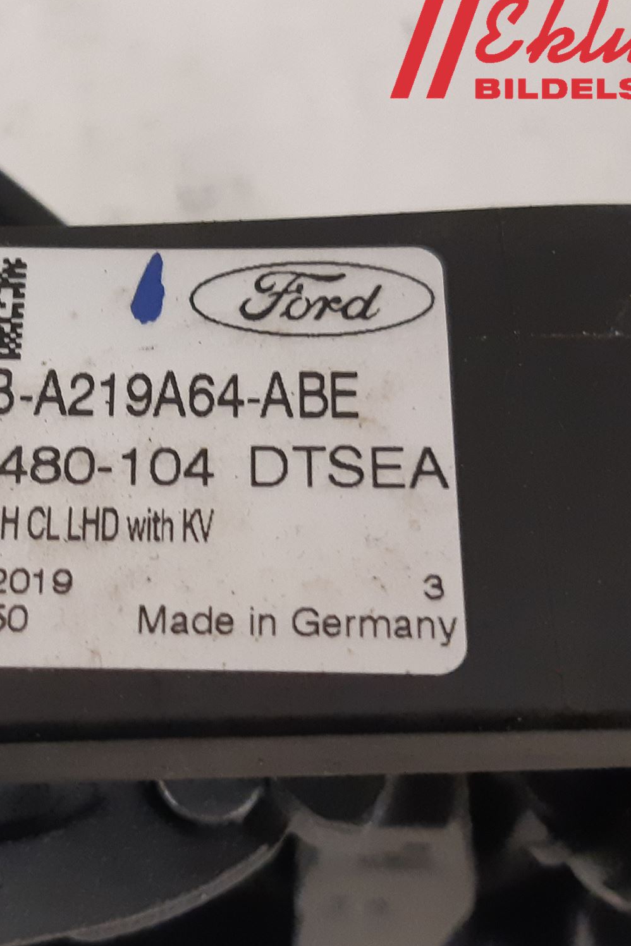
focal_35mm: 37
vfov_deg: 51.9
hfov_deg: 34.9
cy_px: 477
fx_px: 973
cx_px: 131
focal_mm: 3.93
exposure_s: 1/50
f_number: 1.7
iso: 250
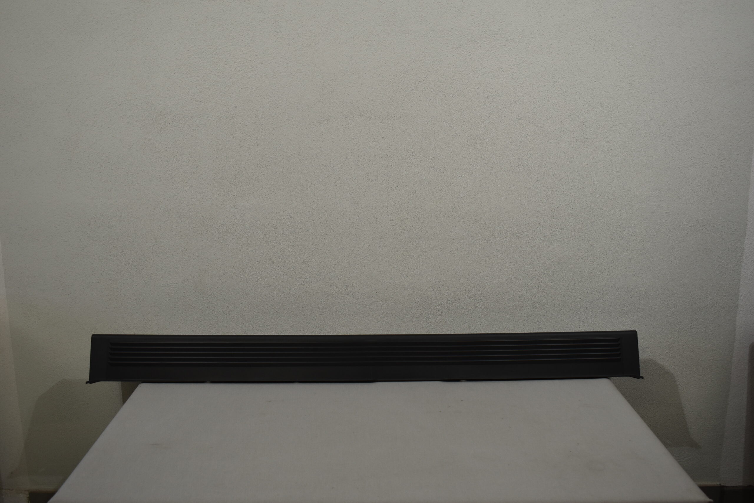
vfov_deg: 36.9
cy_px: 252
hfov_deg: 53.1
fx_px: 754
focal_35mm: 36
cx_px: 377
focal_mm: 24
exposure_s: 1/250
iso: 400
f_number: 5
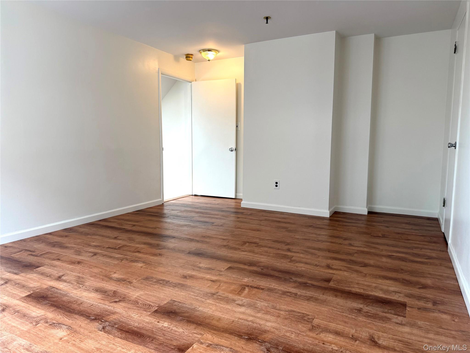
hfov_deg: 71.6
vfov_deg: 56.8
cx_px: 235
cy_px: 176
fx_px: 326
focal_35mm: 24
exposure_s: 1/120
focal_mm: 6.76
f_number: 1.78
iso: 80
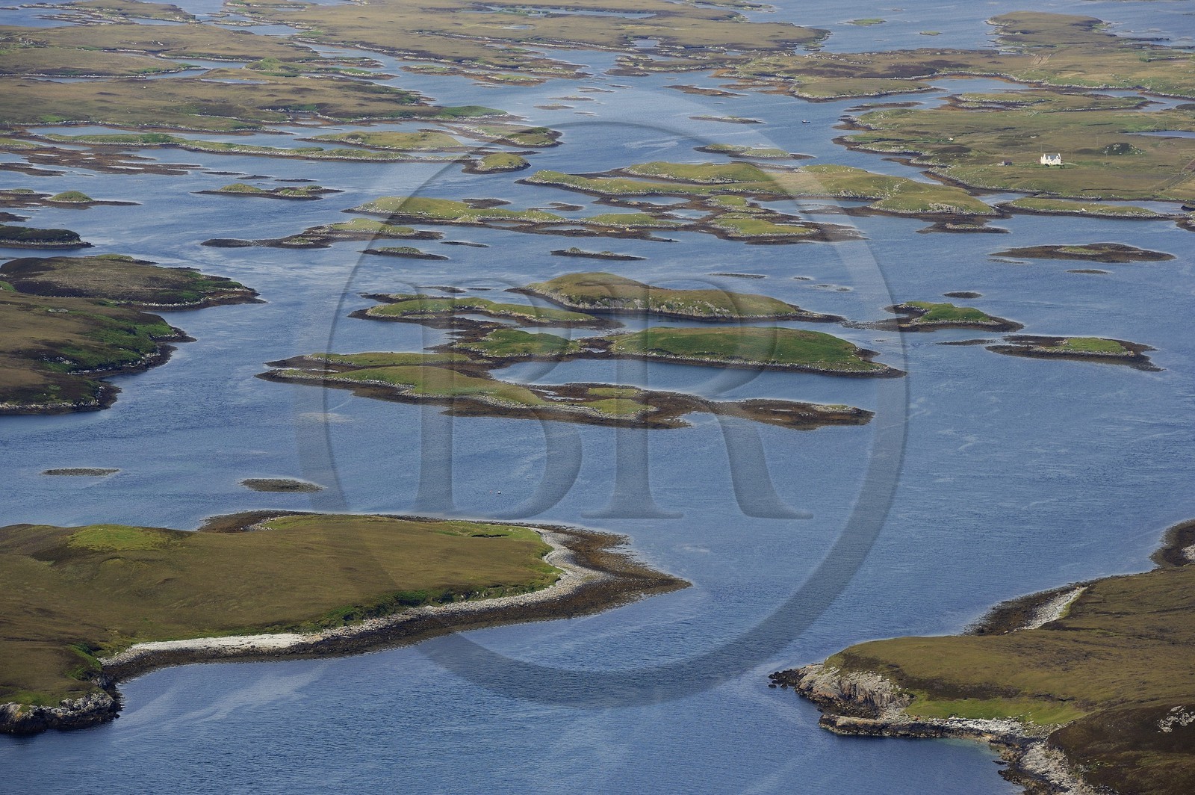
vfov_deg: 7.8
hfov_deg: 11.8
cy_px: 398
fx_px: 5804
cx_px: 598
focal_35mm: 175
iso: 200
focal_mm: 175
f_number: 7.1
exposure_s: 1/800
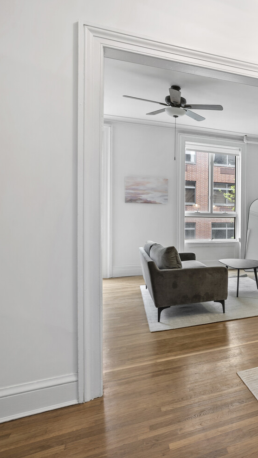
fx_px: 329
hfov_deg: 32.4
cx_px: 335
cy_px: 231
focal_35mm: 27
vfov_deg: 69.9
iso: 100
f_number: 8
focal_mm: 17
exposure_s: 1.6
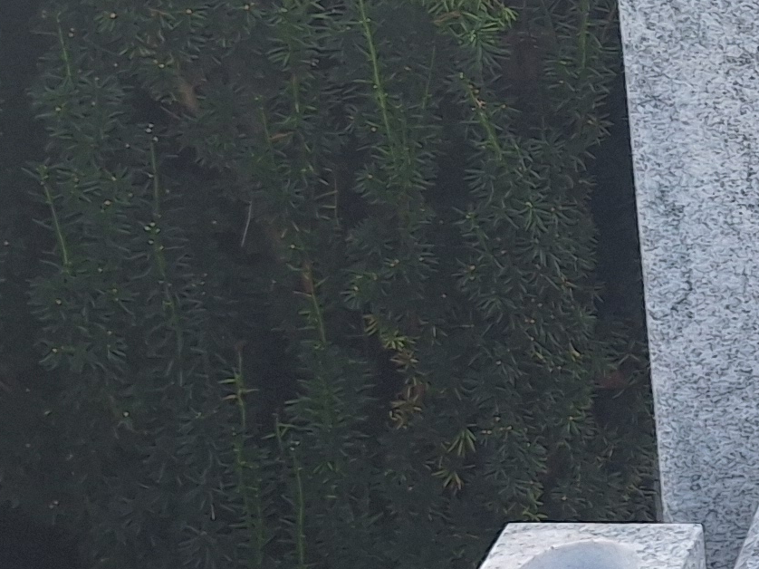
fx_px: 2455
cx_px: 1356
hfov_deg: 15.2
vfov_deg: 13.2
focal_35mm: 112
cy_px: 118
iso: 40
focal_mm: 5.54
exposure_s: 1/682
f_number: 1.8
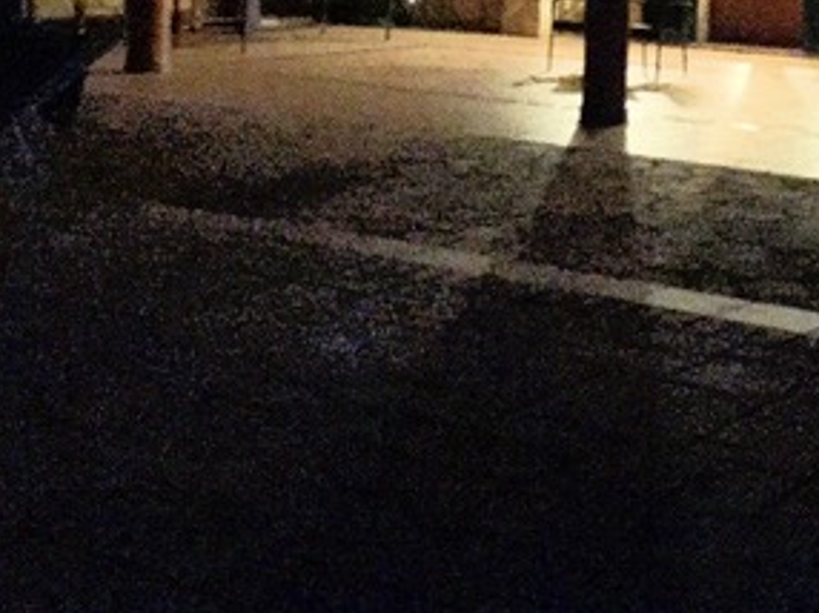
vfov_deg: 21.3
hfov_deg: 29.2
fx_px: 1537
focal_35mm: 65
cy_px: -72
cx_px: 650
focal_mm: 4.15
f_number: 2.2
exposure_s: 1/15
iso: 2000
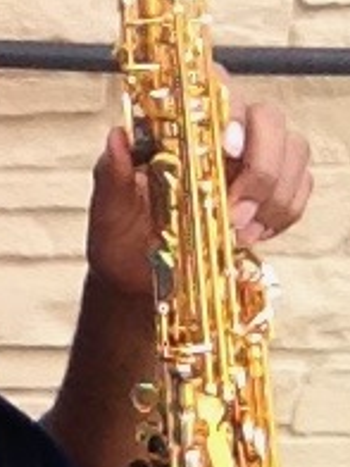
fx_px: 1537
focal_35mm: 114
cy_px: 86
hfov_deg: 12.8
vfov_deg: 17.1
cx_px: -31
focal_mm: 1.85
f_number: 2.4
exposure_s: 1/884
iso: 160
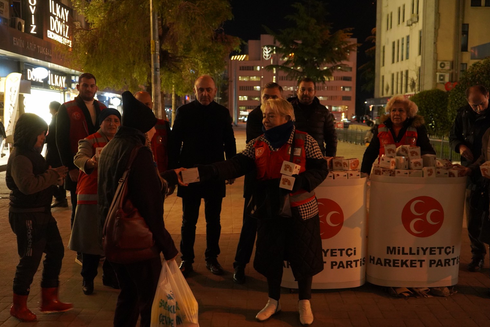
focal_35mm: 36
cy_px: 160
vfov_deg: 36.9
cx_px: 252
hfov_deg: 53.1
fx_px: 490
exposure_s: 1/100
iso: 6400
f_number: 4
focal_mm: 34
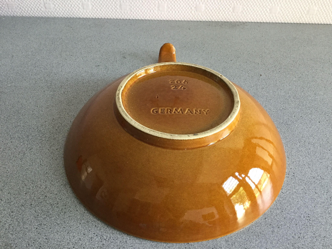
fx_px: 297
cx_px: 166
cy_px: 124
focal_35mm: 31
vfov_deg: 45.4
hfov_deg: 58.4
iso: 125
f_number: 2.4
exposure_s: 1/33
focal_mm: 3.3
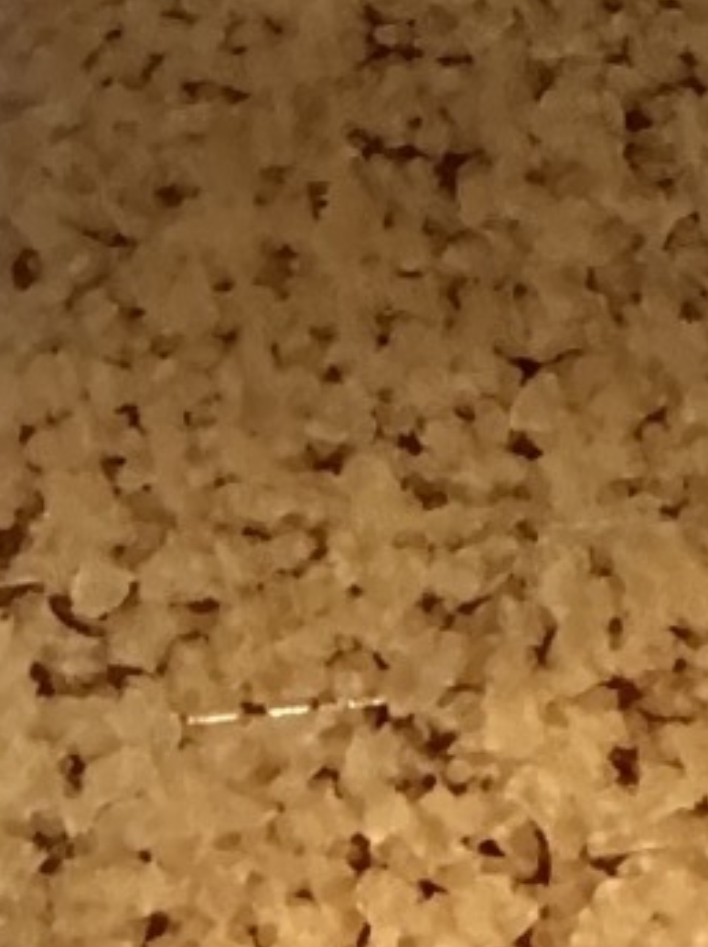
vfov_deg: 12.6
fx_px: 2841
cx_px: 538
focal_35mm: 104
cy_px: -1570
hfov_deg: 14.1
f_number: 2.2
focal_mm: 2.22
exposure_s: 1/34
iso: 1250
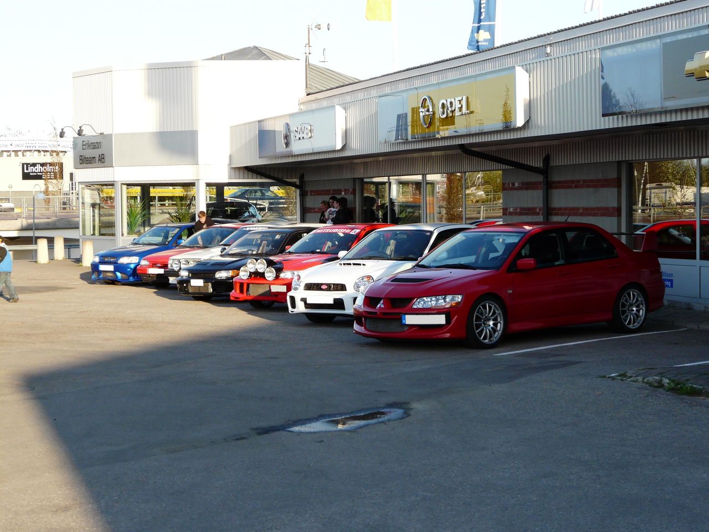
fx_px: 1659
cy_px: 266
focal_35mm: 81
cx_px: 354
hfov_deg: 24.1
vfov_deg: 18.2
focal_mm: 13.3
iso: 100
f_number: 4
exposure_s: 1/250
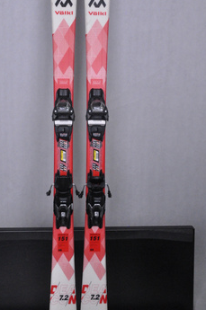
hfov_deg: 28.5
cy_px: 124
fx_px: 405
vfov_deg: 41.8
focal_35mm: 47
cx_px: 79
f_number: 9.5
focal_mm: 24
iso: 3200
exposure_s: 1/125
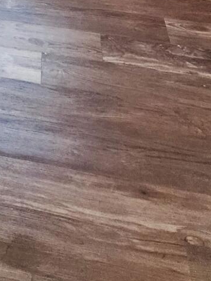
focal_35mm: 97
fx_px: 788
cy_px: -277
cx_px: -212
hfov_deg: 13.2
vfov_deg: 15.9
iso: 100
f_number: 1.8
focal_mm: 6.4
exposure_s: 1/120
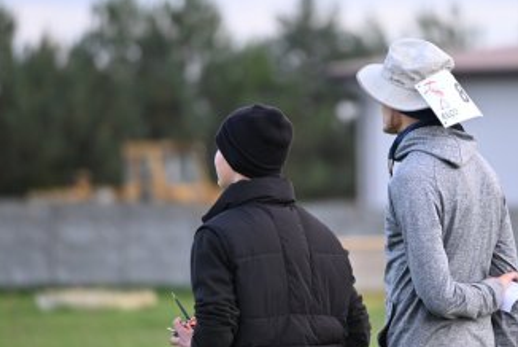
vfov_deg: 2.3
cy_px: 234
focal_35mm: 610
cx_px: 357
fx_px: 8785
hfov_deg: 3.4
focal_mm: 400
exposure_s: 1/500
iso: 1250
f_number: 6.3
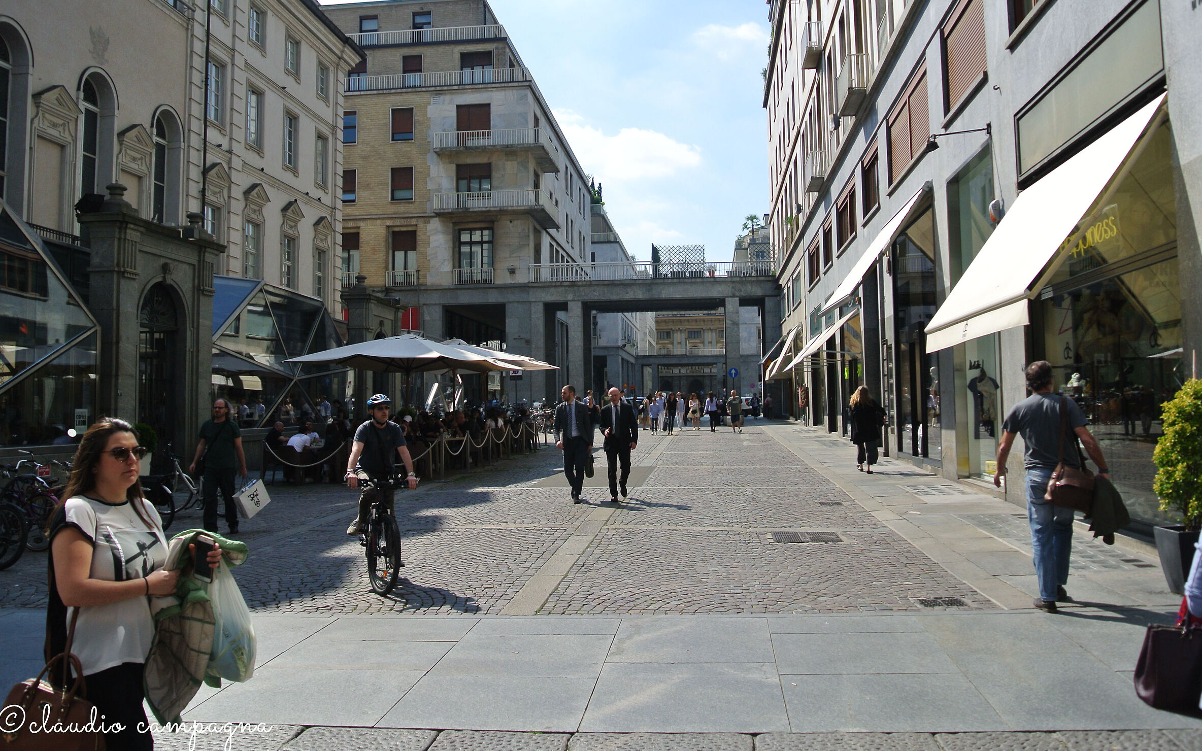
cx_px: 602
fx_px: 983
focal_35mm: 30
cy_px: 346
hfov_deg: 62.9
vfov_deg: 41.8
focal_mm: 11
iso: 100
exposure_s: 1/1000
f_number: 5
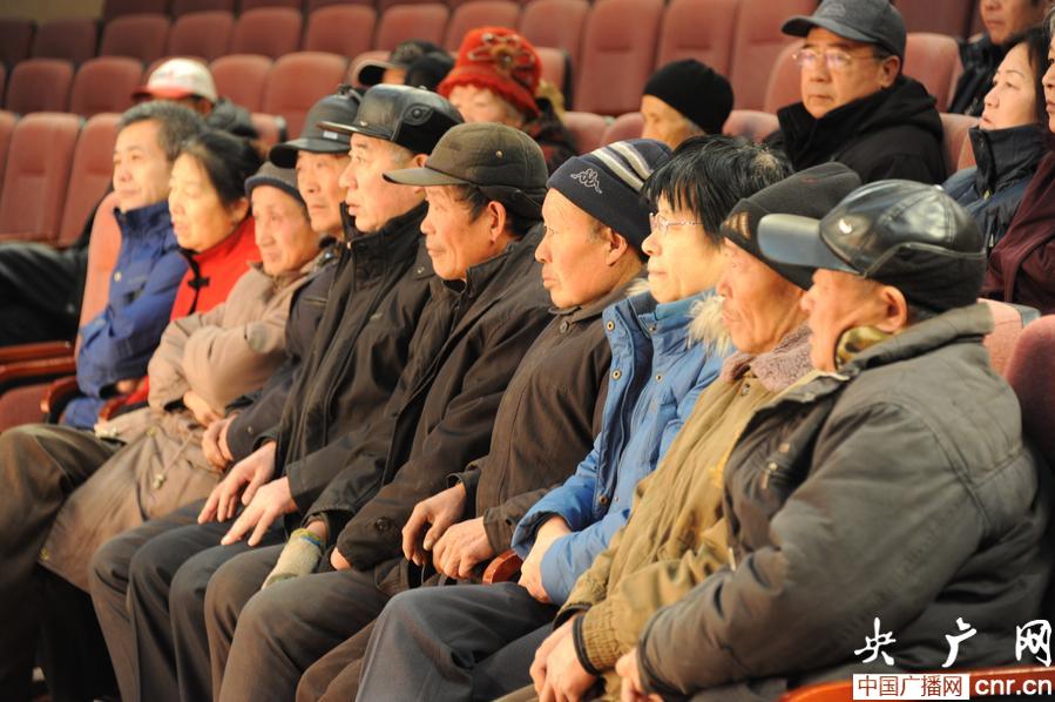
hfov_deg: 12.1
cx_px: 528
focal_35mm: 170
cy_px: 351
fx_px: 4978
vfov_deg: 8.1
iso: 1250
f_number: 5.6
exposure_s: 1/6
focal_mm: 170
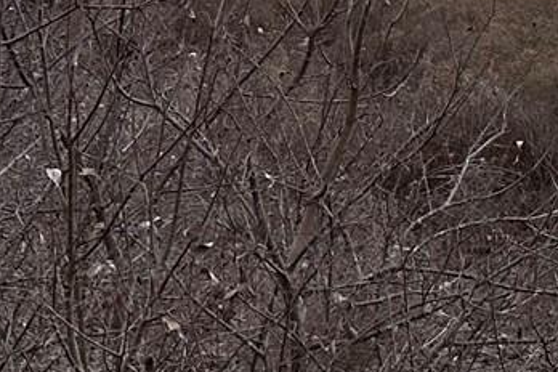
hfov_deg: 13.4
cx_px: 755
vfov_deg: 8.9
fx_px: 2278
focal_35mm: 147
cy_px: -348
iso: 80
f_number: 1.78
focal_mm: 6.86
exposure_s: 1/2809
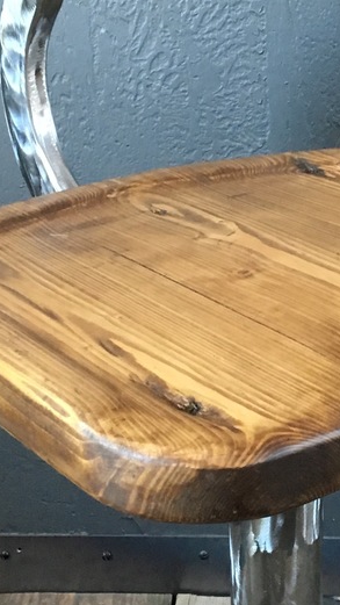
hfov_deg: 13.2
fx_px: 1459
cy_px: 350
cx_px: 291
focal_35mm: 91
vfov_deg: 23.4
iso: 200
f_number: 2.2
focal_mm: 4.15
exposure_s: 1/20
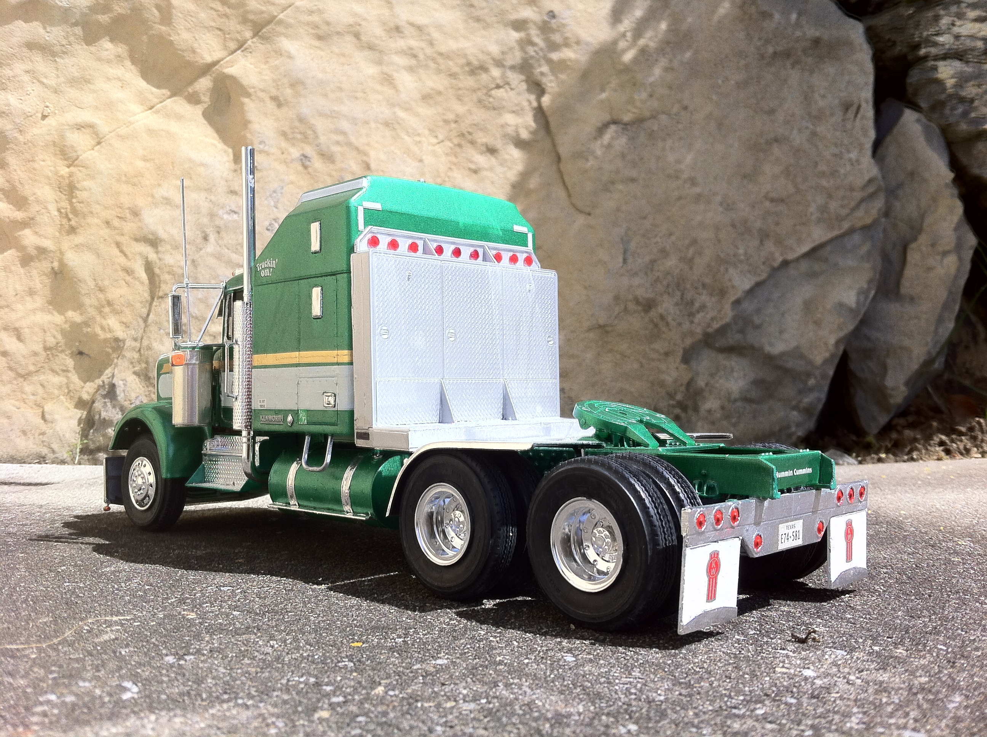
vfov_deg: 40.6
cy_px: 368
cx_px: 494
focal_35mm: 35
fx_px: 996
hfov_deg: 52.7
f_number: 2.8
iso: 80
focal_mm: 3.85
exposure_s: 1/1117
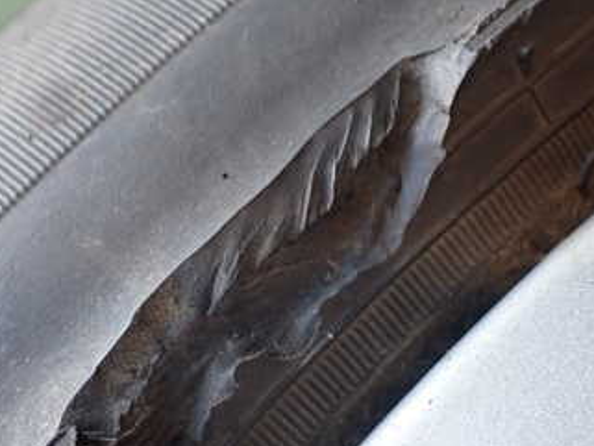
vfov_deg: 25.9
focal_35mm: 56
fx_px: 961
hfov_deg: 34.3
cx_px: 246
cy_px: 324
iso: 400
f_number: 2.3
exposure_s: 1/125
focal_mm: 5.4
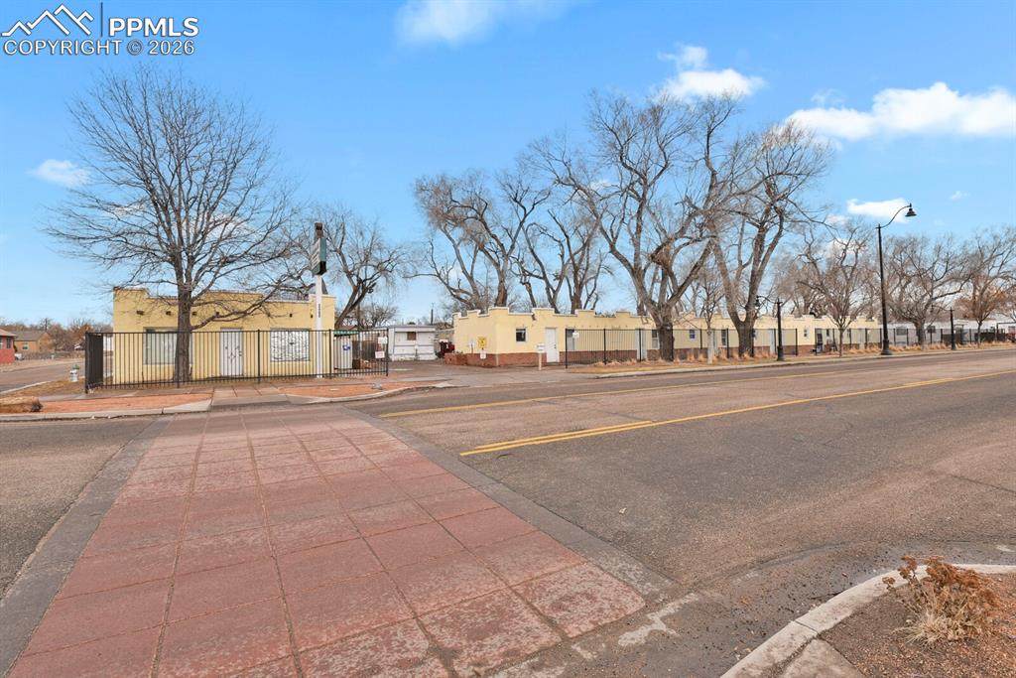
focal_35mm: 17
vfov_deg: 70.5
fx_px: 480
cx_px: 508
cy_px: 339
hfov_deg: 93.3
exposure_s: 1/60
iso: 250
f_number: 8
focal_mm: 17
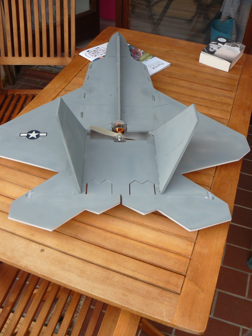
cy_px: 168
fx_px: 349
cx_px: 126
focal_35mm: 36
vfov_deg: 51.4
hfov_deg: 39.7
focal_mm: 6
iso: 100
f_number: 2.8
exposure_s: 1/160
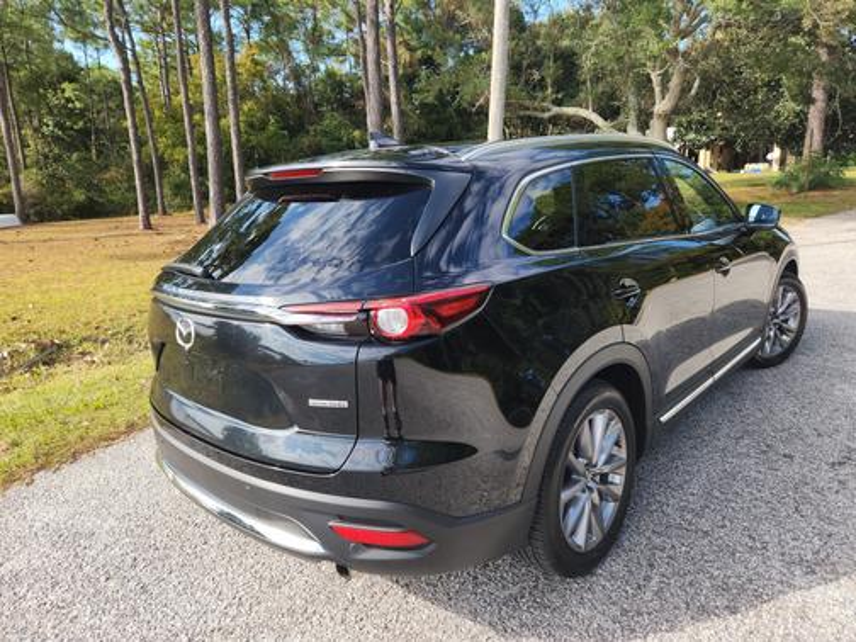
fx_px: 569
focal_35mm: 23
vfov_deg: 58.9
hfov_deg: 73.9
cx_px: 428
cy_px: 321
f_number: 1.8
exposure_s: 1/437
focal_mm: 5.4
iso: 20
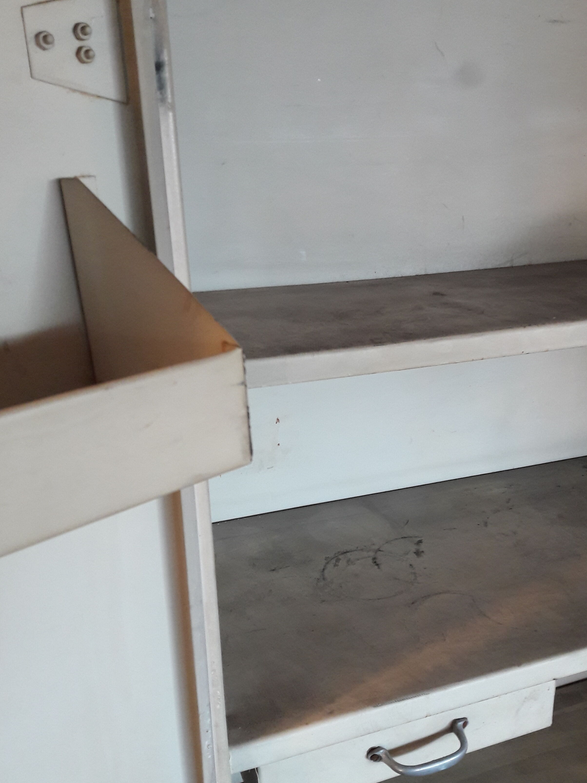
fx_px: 814
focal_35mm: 36
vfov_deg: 51.2
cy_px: 447
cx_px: 346
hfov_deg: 39.5
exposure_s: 1/33
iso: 160
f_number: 1.9
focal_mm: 3.7
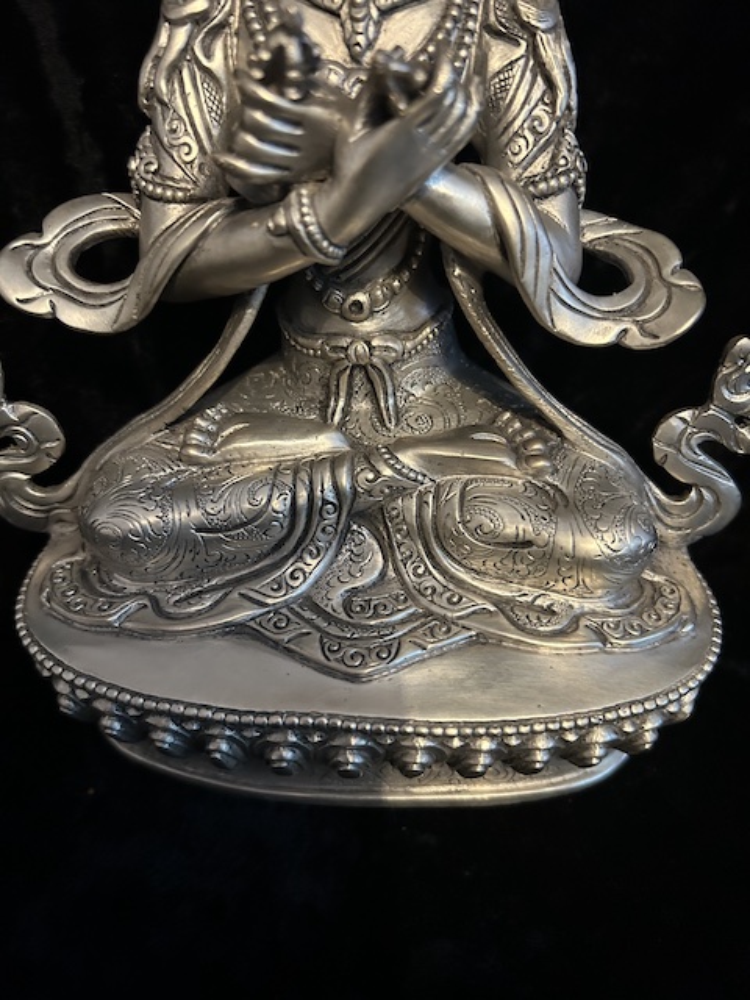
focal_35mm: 26
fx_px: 751
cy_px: 500
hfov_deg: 53.1
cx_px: 375
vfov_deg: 67.3
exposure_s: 1/38
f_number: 1.5
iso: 640
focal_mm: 5.7
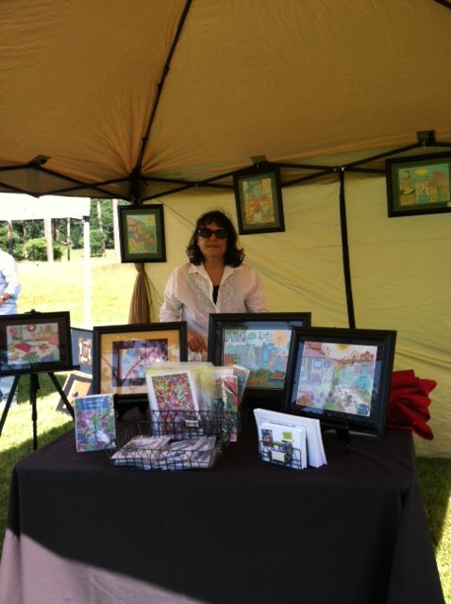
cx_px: 226
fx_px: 610
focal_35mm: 35
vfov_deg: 52.7
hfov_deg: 40.6
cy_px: 302
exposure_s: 1/270
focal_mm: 3.85
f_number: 2.8
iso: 80
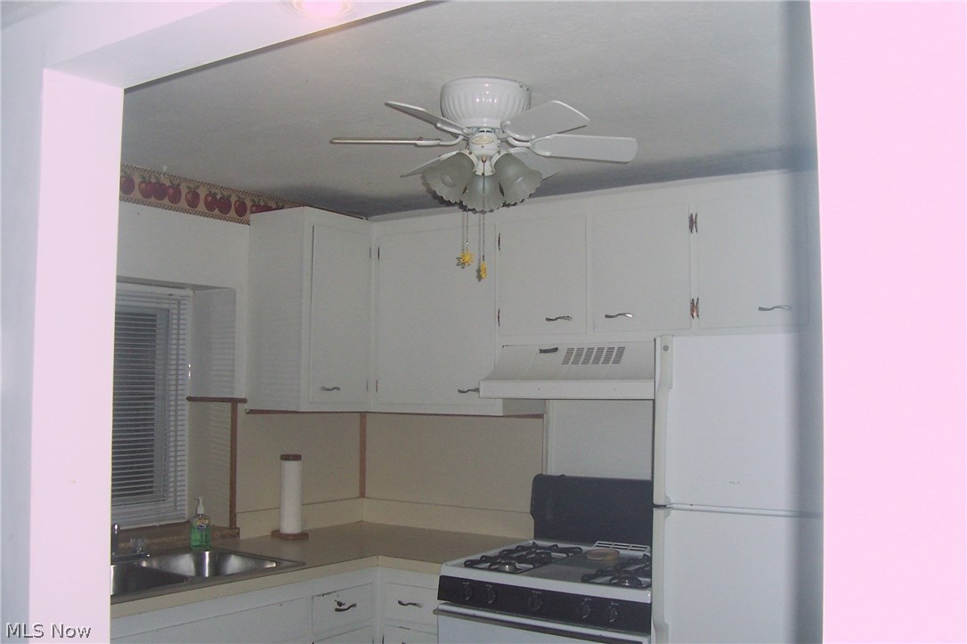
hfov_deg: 55.8
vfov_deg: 38.8
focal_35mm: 34
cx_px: 484
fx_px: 913
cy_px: 322
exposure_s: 1/60
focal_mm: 5.6
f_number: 2.7
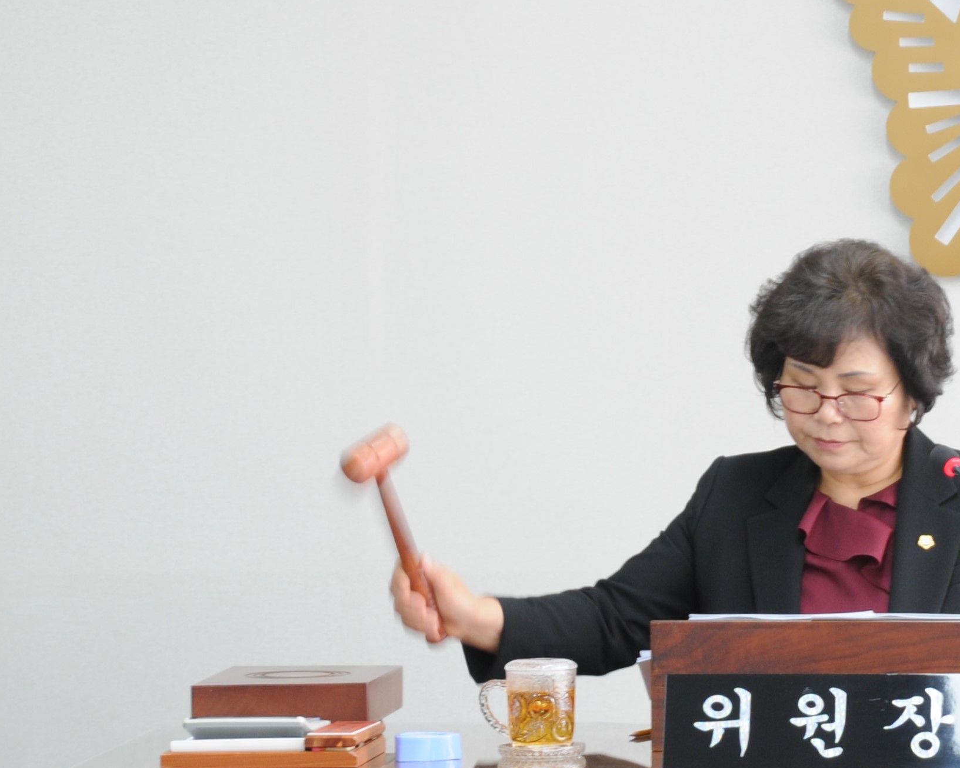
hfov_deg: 7.2
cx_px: 863
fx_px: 7649
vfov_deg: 5.7
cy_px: 149
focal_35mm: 269
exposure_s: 1/10
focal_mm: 75
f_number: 5
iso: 200
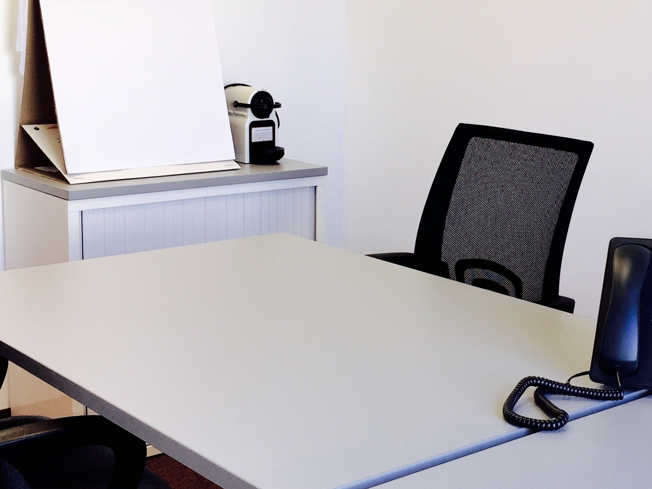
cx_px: 459
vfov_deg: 24.3
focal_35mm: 60
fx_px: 1130
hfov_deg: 31.8
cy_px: 183
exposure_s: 1/33
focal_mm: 4.15
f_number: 2.2
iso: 32
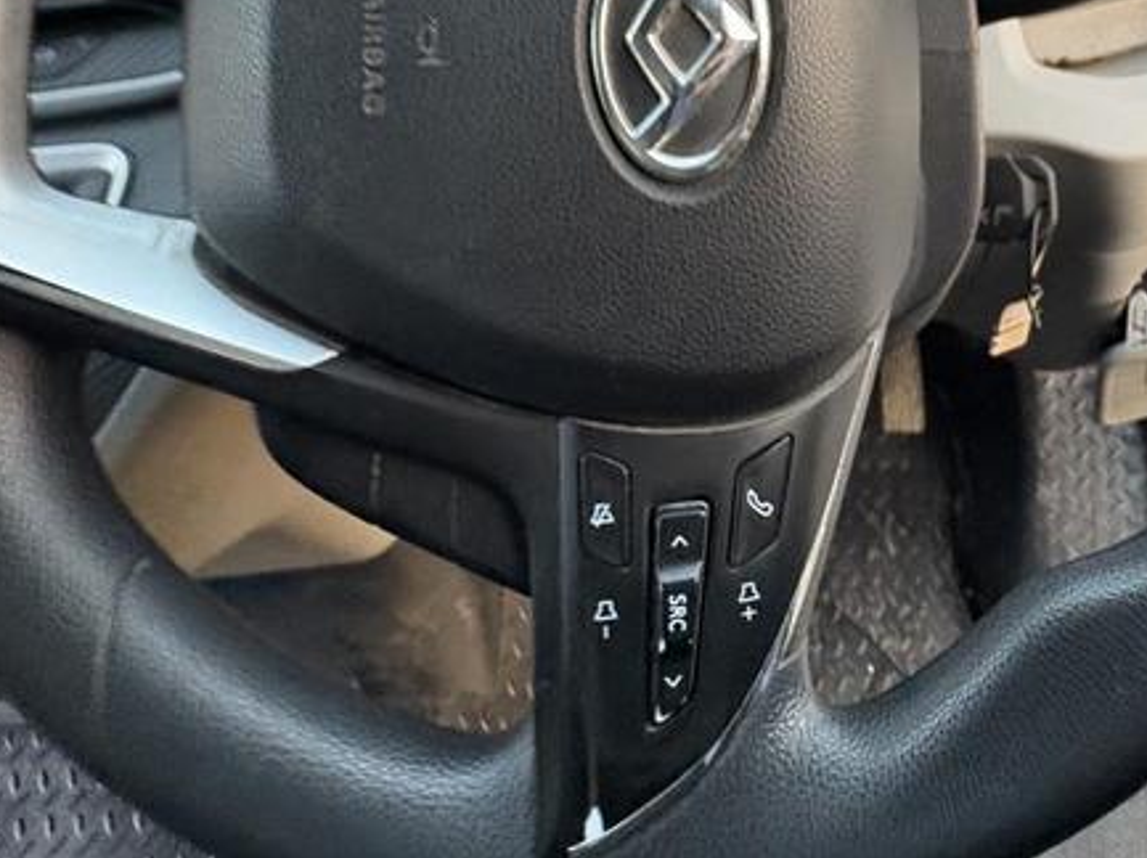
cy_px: 56
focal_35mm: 29
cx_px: 832
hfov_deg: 59.1
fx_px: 960
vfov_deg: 43.2
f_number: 2.2
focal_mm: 2.22
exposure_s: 1/60
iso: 500
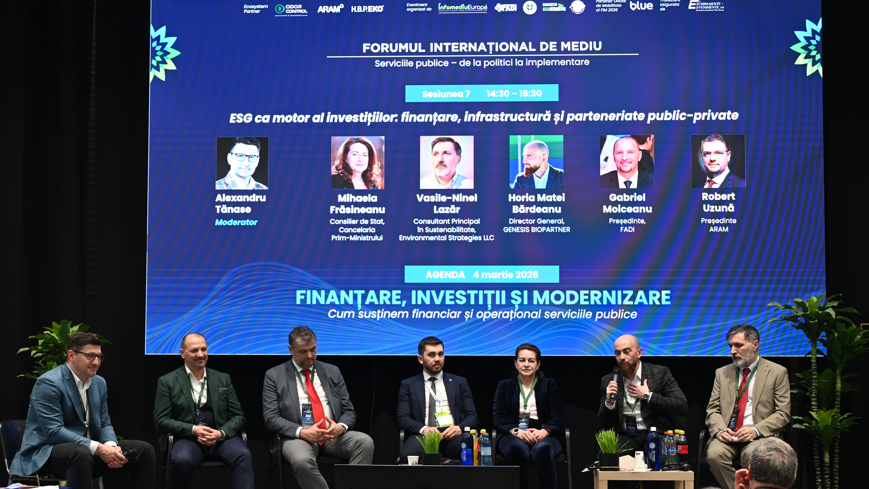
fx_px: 1290
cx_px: 407
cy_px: 286
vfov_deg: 21.4
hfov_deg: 37.2
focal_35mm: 56
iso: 800
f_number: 4
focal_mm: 45
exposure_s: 1/125
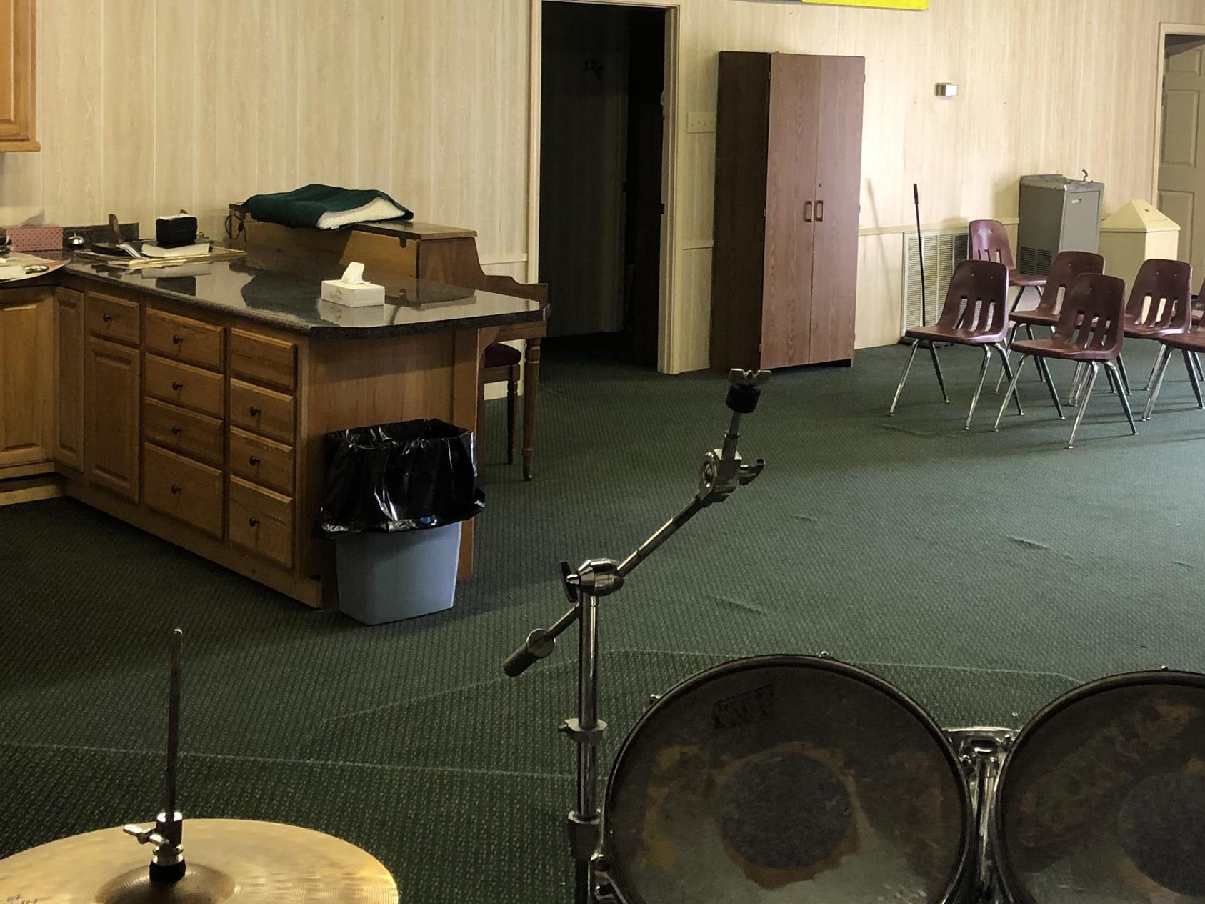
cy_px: 207
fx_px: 1775
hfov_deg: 37.1
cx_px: 794
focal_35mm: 51
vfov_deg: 28.1
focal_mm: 3.99
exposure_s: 1/15
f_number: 1.8
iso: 40
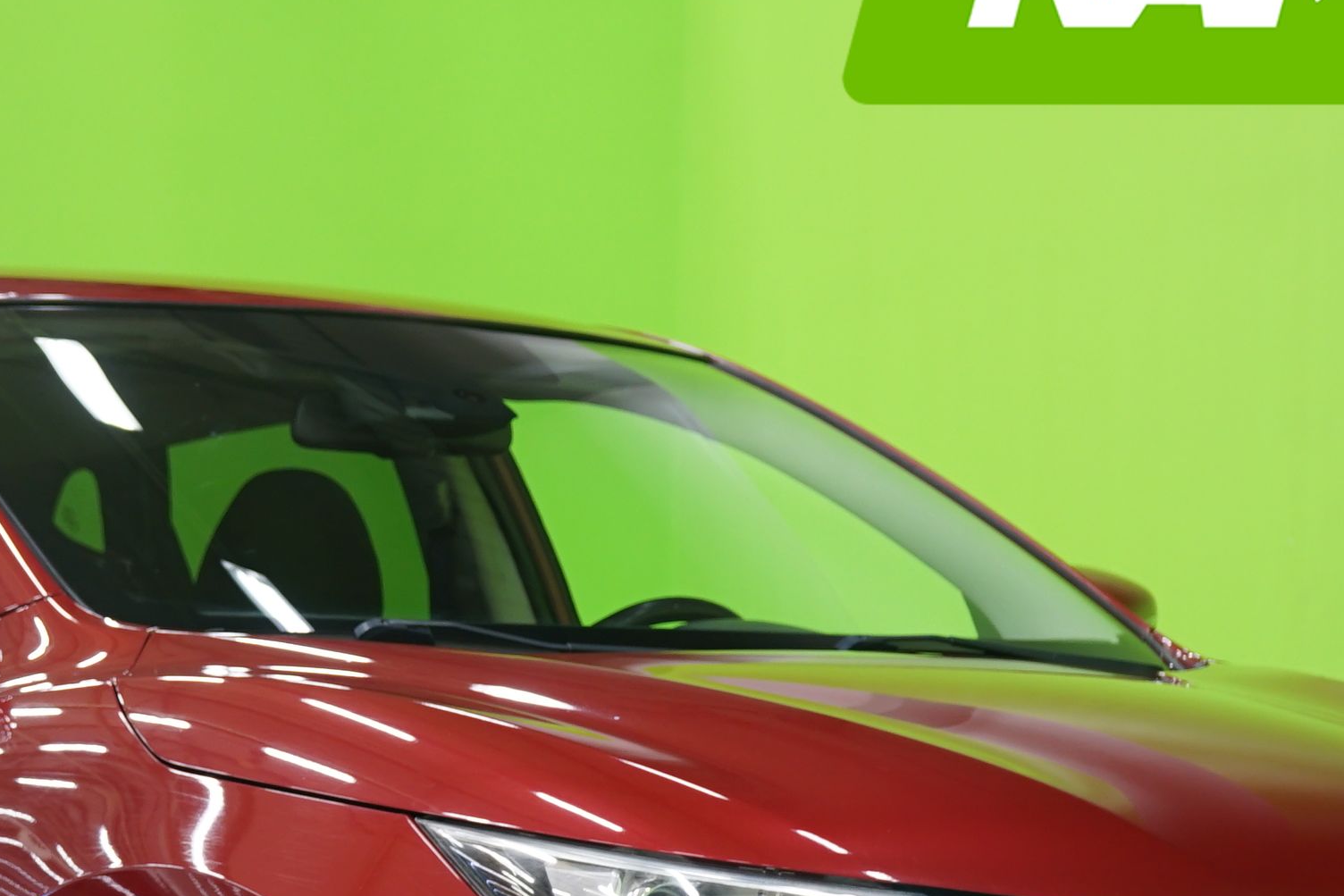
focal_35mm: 157
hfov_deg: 13.1
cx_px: 400
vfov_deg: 8.7
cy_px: 862
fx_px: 5861
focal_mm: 60
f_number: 5
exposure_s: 1/5
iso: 400
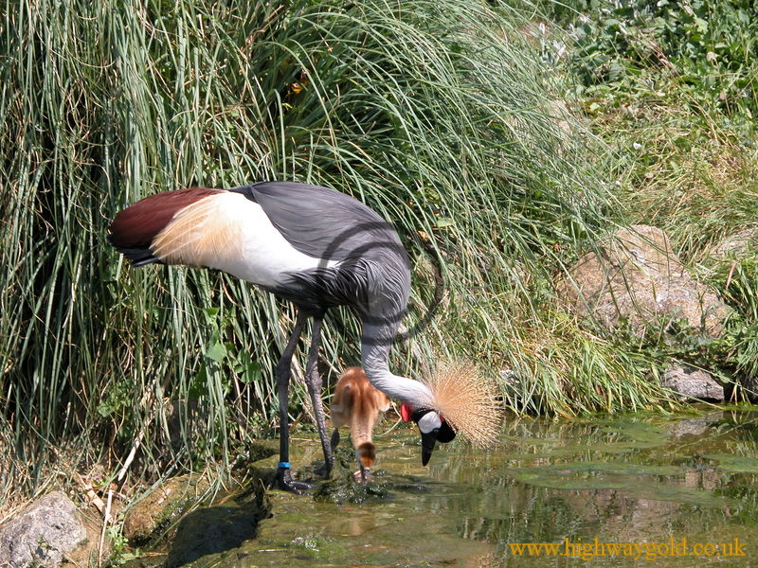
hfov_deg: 13.3
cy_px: 284
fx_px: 3241
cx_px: 379
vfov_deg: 10.0
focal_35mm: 148
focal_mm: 37.7
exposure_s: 1/353
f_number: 4.9
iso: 100
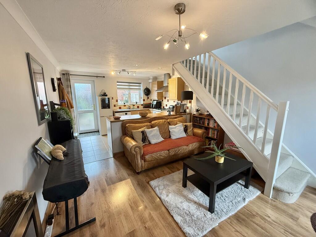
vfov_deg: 85.7
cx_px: 158
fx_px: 128
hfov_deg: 102.1
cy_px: 118
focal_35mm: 14
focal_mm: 2.22
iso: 320
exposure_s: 1/100
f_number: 2.2
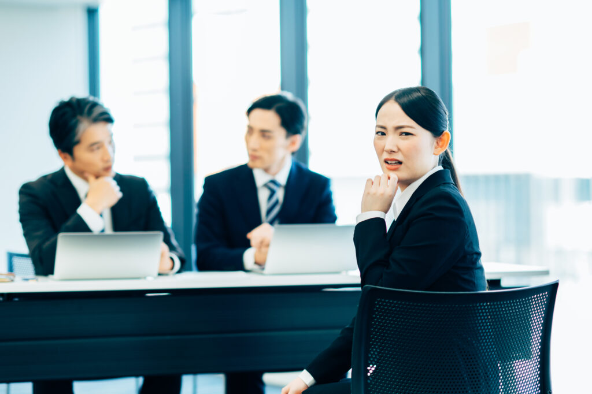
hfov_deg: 23.9
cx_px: 296
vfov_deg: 16.1
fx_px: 1397
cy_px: 197
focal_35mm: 85
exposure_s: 1/200
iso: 400
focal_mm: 85
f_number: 2.5
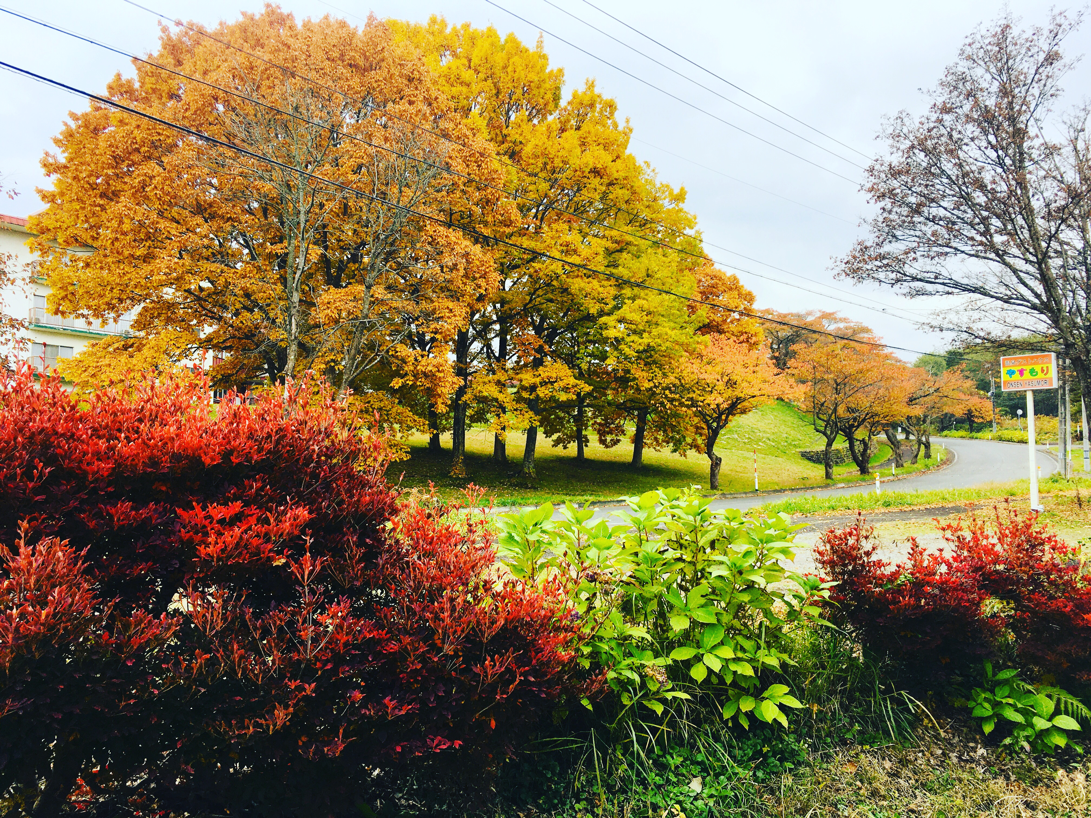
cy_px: 409
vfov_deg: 48.2
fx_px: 914
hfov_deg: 61.7
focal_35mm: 29
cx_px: 546
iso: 25
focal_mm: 4.15
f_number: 2.2
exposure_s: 1/371
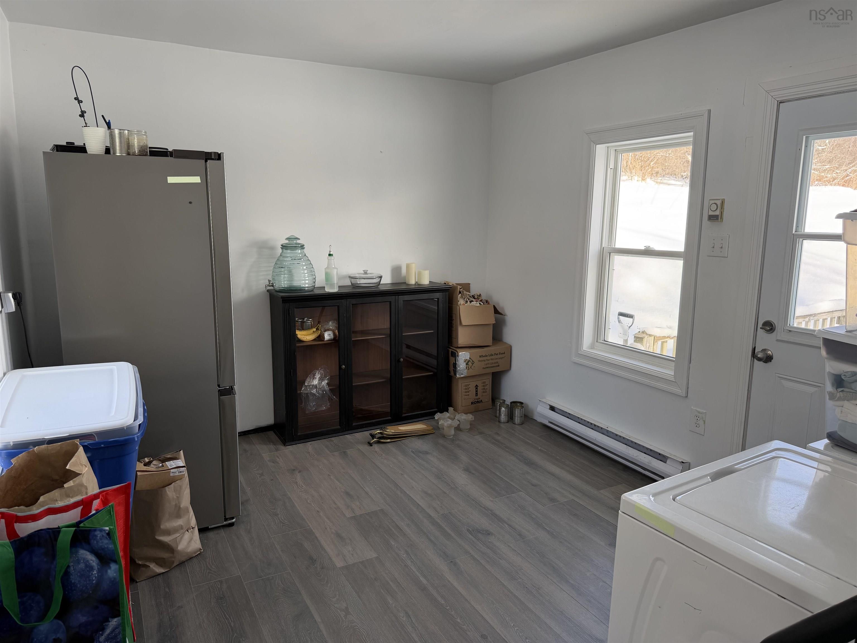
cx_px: 428
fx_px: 594
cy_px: 322
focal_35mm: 24
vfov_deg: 56.8
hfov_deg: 71.6
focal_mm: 6.76
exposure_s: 1/215
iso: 80
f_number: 1.78
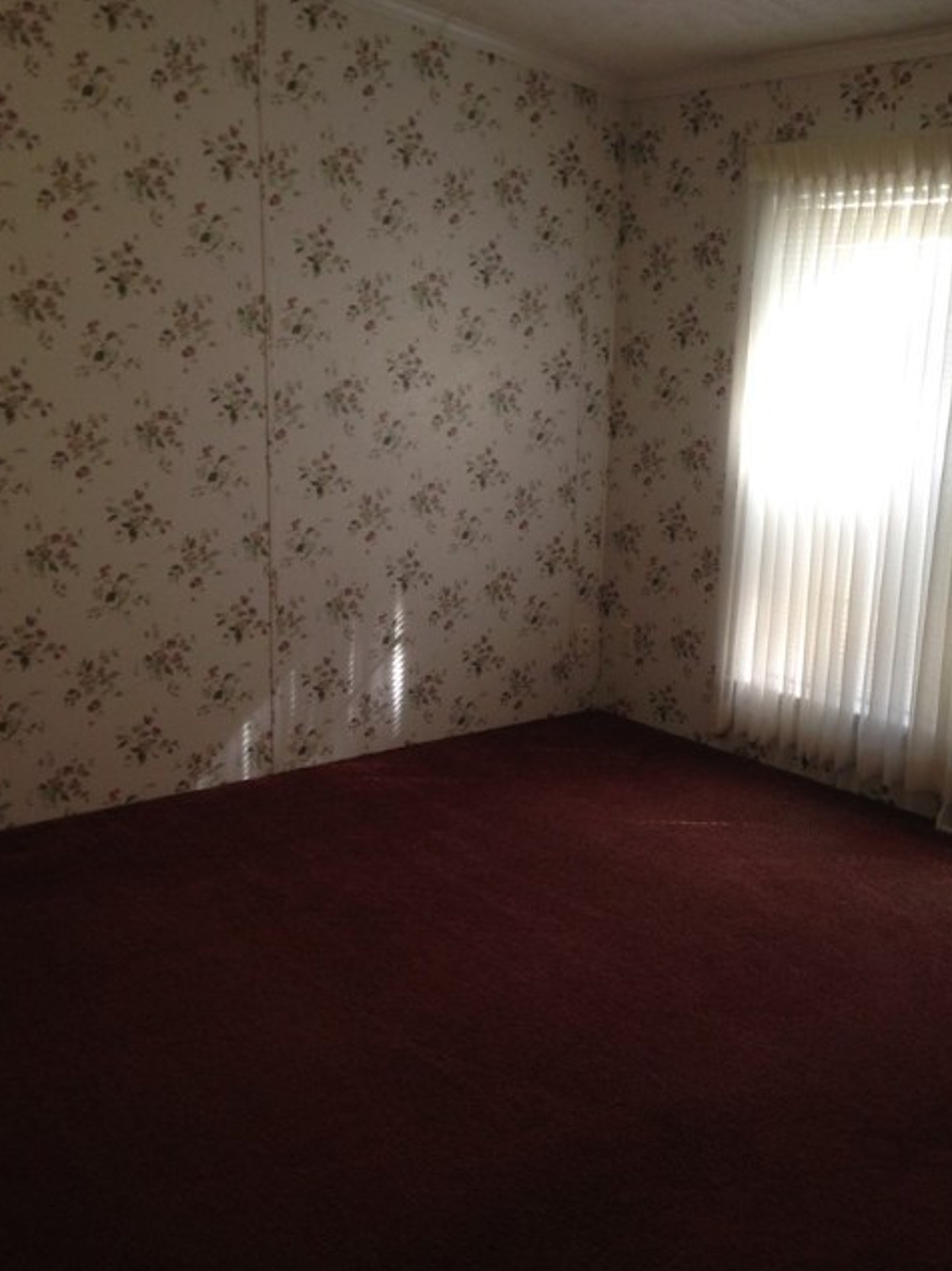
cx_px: 515
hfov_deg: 35.9
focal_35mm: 40
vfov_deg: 46.8
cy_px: 660
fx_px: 1468
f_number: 2.4
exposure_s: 1/20
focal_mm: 4.12
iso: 80
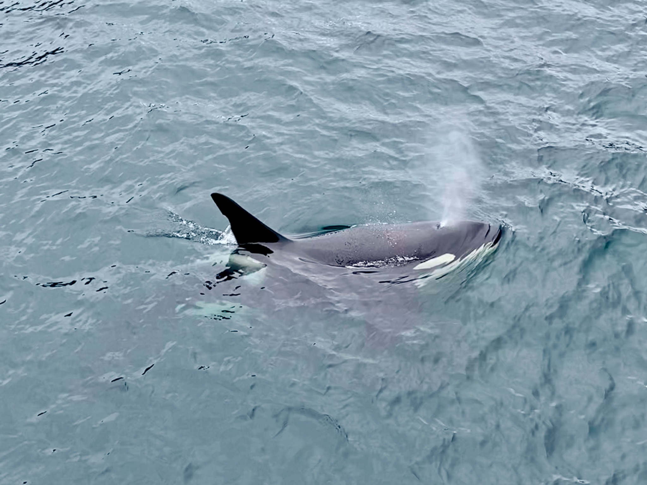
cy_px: 242
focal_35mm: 52
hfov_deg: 36.8
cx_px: 324
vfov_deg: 28.0
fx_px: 972
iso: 20
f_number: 2
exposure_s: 1/320
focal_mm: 6
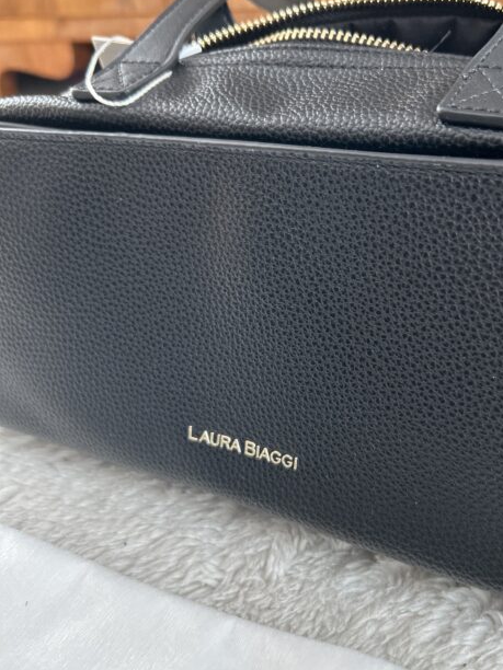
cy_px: 338
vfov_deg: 54.0
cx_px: 328
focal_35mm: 34
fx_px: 659
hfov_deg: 41.4
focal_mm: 5.7
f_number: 1.5
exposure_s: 1/61
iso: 125
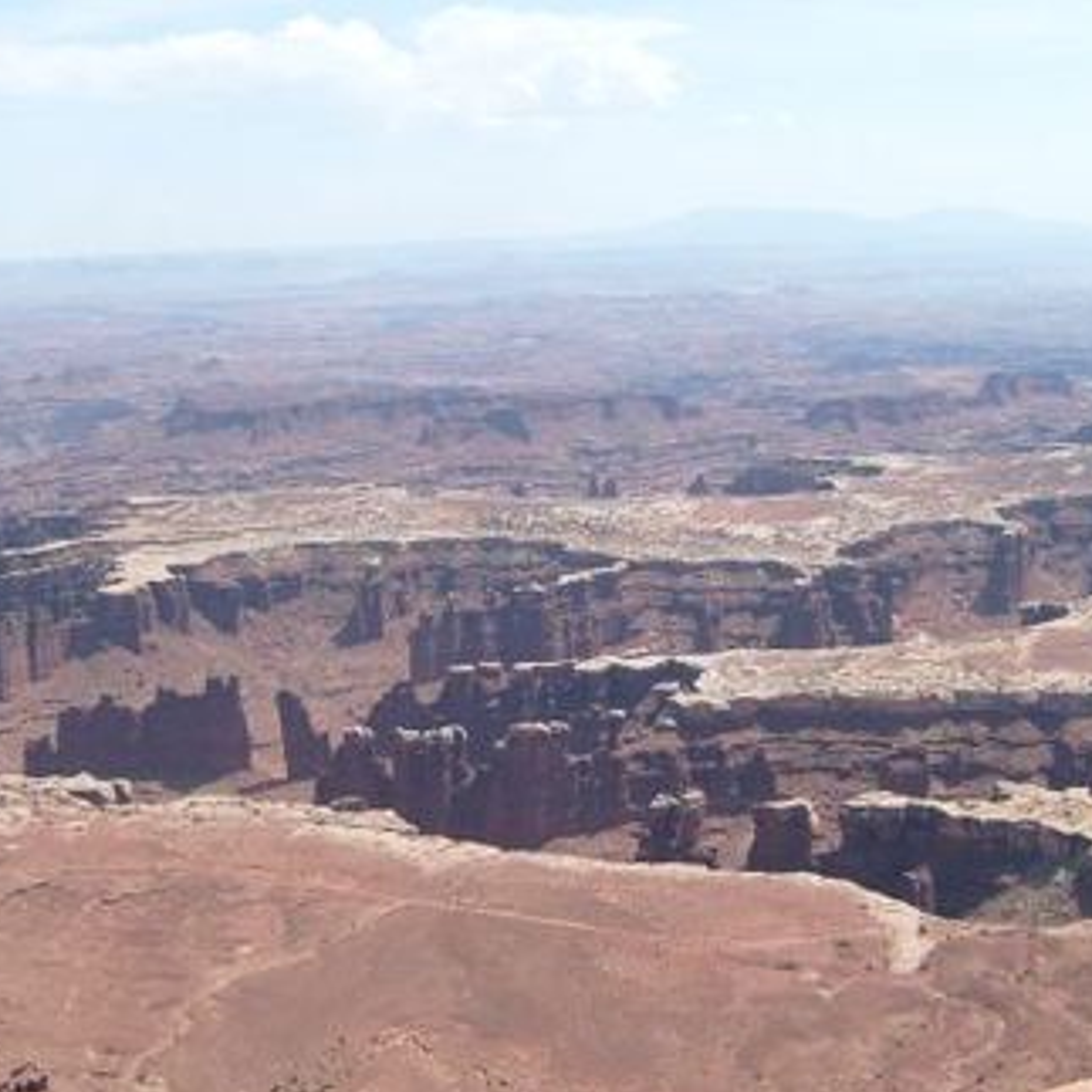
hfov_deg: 33.4
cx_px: 522
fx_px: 1820
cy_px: 619
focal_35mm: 51
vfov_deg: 33.3
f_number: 7.1
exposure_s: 1/250
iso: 80
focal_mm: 5.8
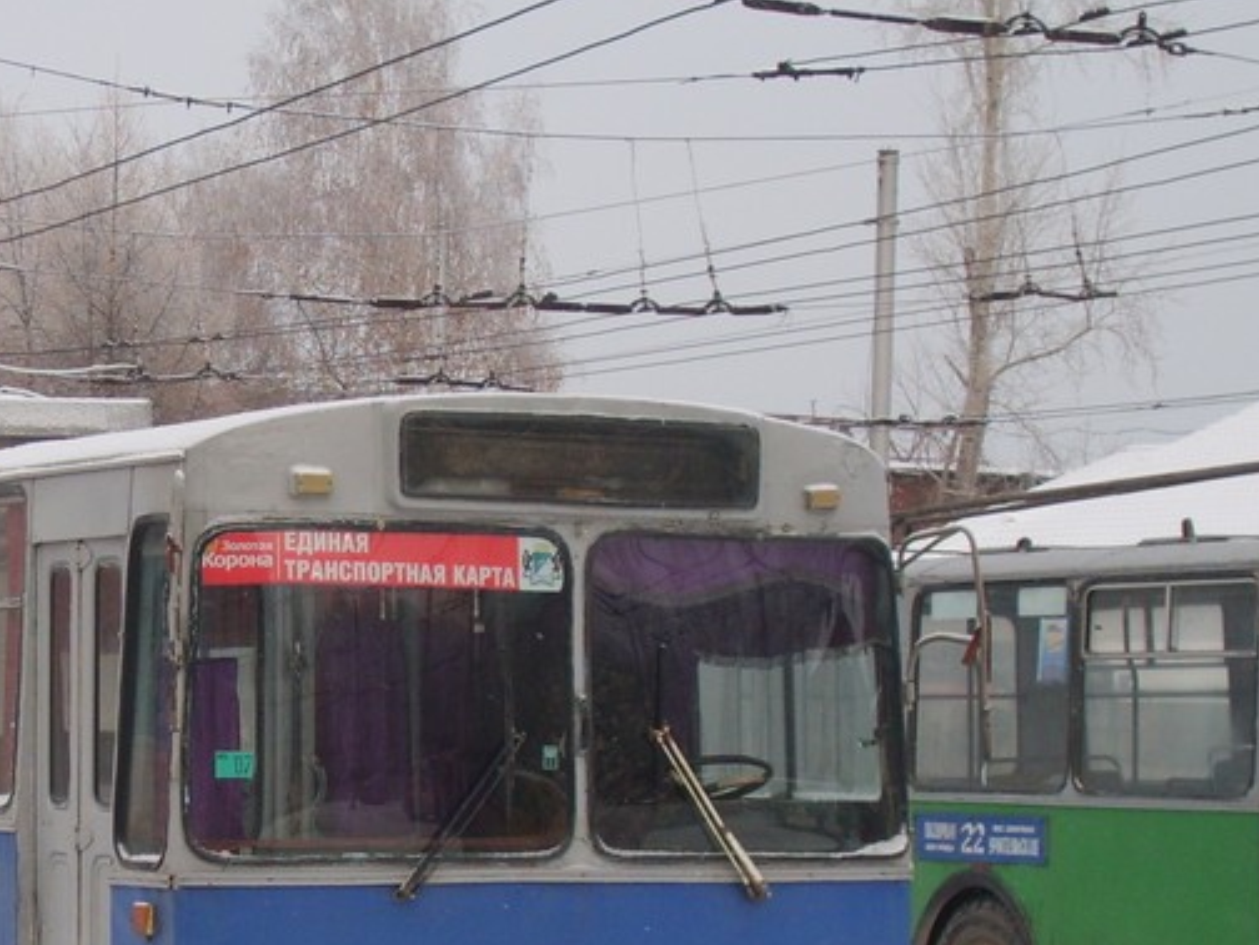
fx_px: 4510
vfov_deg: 11.9
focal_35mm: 124
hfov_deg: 15.6
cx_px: 45
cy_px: 752
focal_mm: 10.3
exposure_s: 1/125
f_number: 3.6
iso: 50
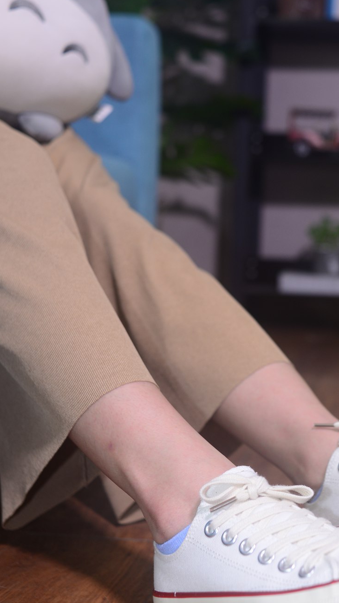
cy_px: 305
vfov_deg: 37.8
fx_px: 879
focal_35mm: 55
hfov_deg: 21.4
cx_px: 293
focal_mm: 35
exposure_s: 1/60
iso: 320
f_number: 4
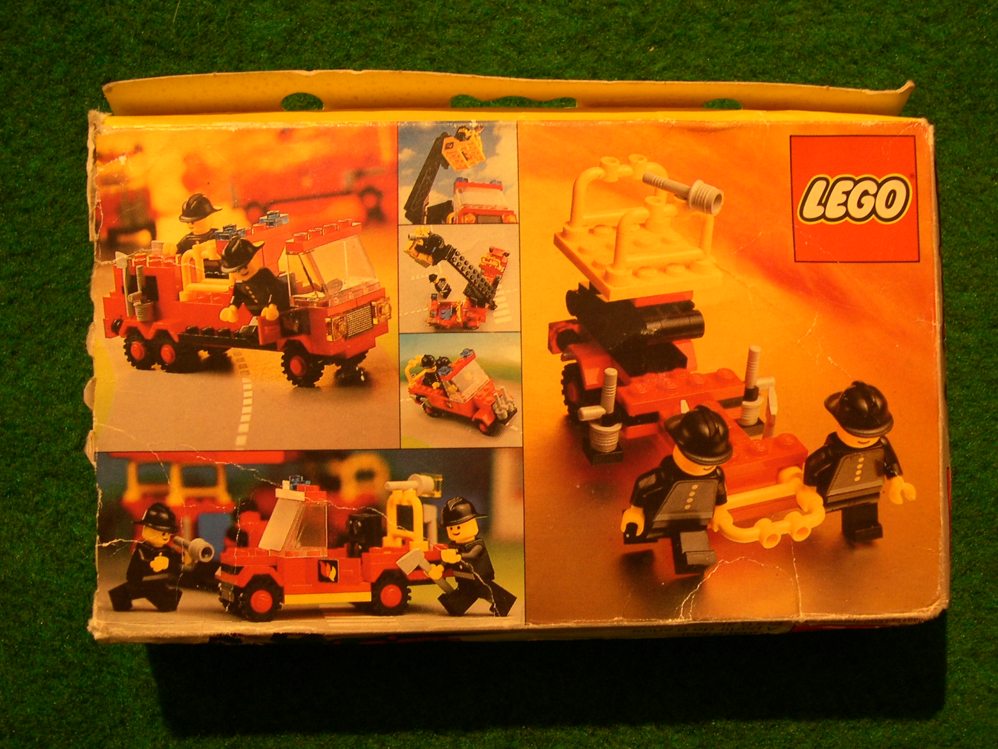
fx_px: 1124
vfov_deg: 36.8
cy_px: 384
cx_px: 501
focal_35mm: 39
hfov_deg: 47.9
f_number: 2.8
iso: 122
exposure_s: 1/5.9
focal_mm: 8
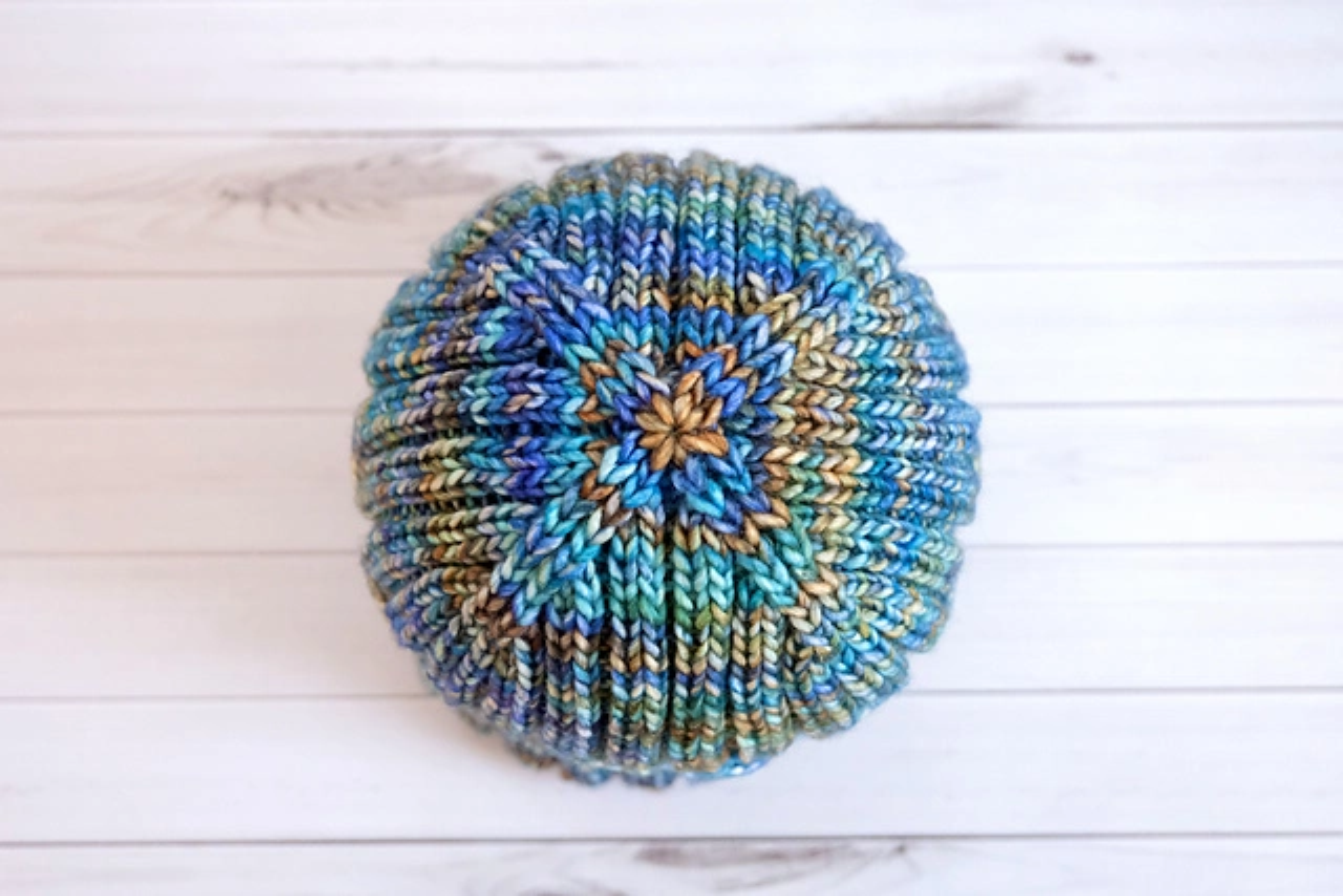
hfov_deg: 38.9
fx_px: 1903
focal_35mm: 51
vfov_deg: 26.5
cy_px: 448
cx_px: 672
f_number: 4
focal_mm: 34.2
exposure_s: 1/70
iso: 6400
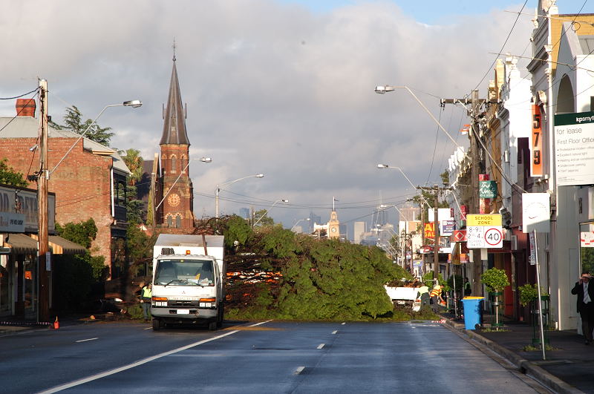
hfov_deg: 19.5
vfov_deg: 13.0
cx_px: 297
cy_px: 197
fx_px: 1730
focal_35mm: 105
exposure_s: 1/320
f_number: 8
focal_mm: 70
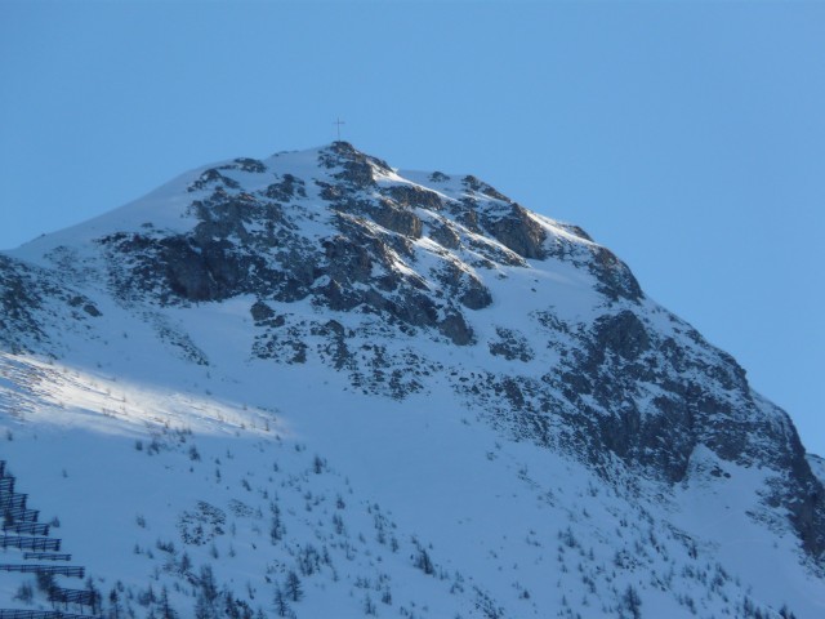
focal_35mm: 504
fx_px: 12012
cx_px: 412
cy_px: 310
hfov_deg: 3.9
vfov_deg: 3.0
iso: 100
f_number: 5.6
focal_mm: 82.8
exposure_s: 1/400
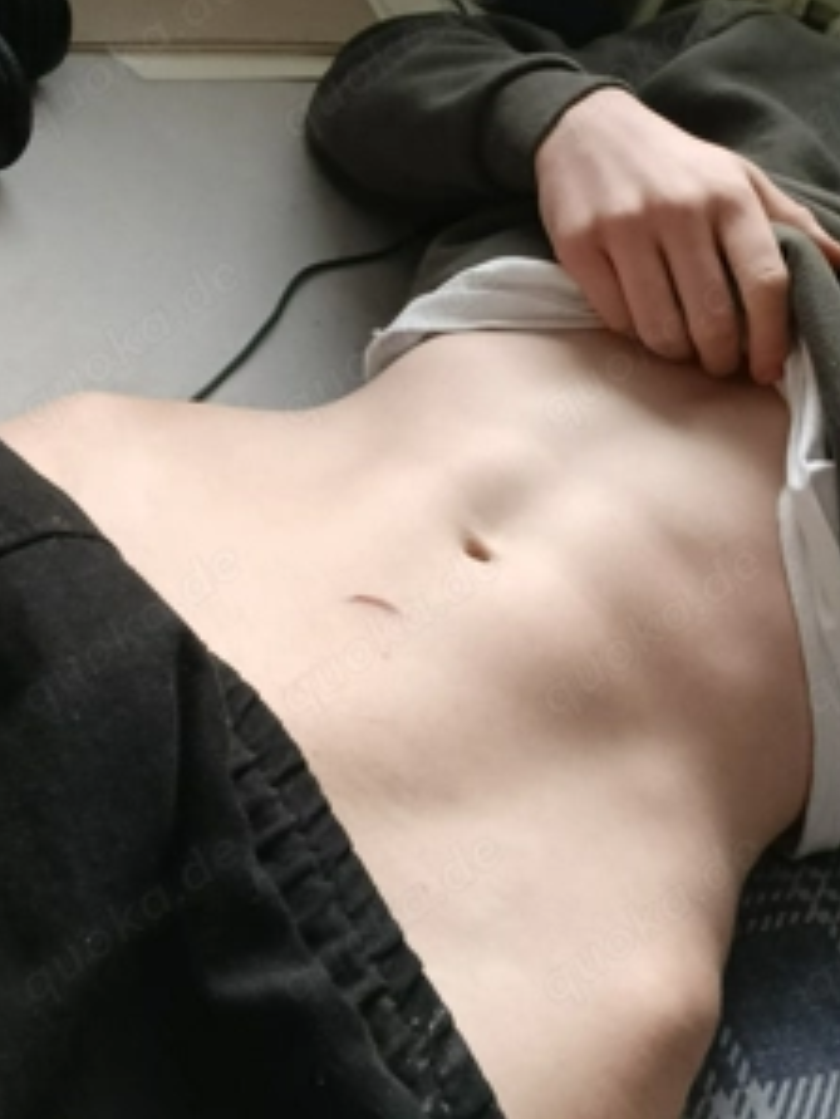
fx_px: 1132
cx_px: 527
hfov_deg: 40.4
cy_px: 399
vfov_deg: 51.9
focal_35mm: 35
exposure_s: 1/25
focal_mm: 2.23
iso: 631
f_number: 2.2
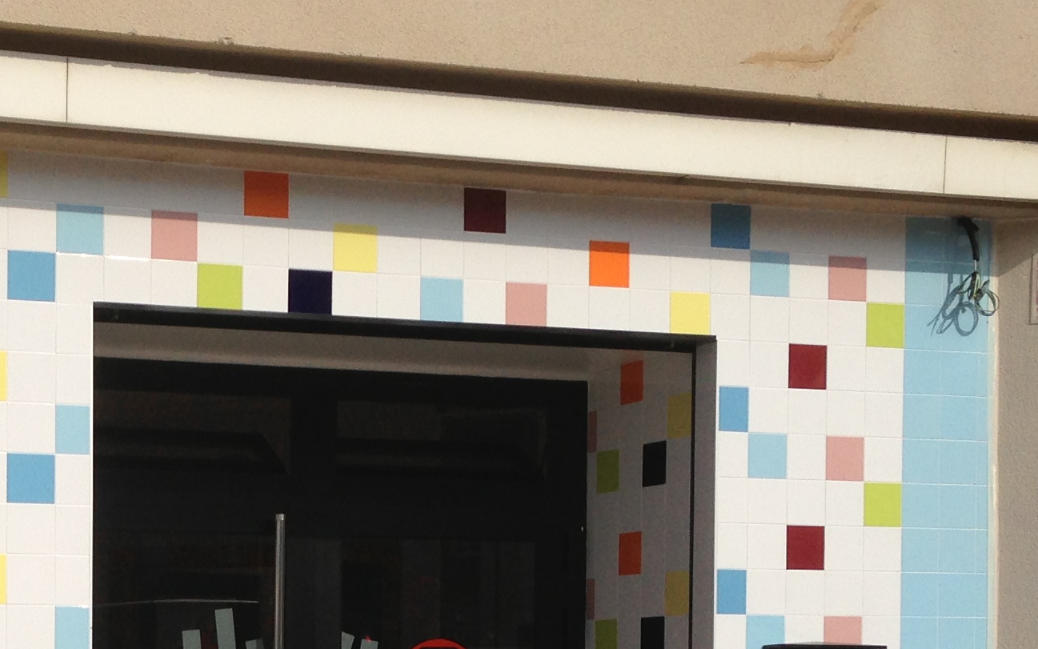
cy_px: 686
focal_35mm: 88
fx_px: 2490
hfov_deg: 23.1
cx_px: 143
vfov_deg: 14.6
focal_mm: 4.13
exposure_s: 1/2169
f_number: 2.4
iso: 50
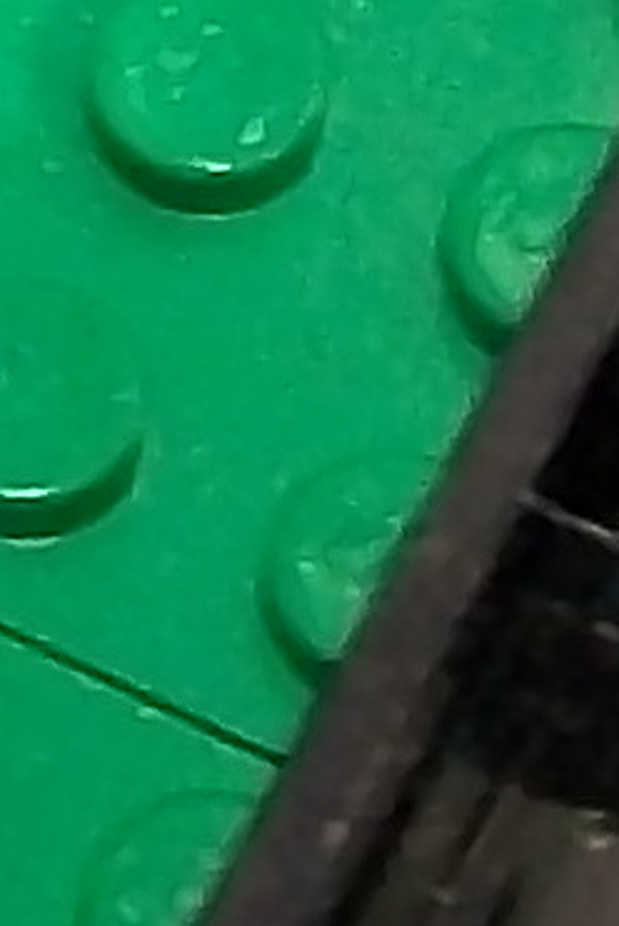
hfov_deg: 4.2
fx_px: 8469
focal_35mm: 329
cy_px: -1186
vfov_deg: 6.0
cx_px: -240
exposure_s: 1/8
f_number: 2.7
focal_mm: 6
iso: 240
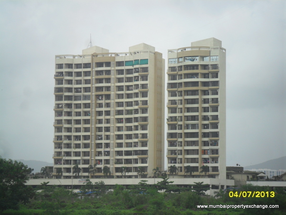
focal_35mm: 117
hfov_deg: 16.8
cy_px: 108
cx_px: 143
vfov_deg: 12.7
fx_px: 967
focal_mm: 21
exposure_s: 1/350
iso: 100
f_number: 5.4
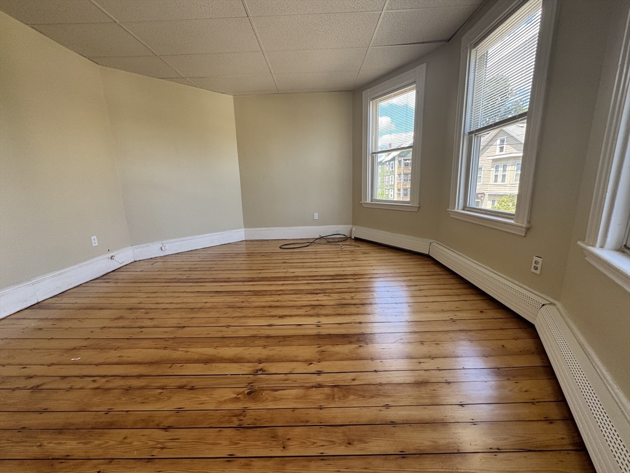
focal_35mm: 14
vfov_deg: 85.7
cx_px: 315
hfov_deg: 102.1
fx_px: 255
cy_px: 236
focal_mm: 2.22
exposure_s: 1/99
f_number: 2.2
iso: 80
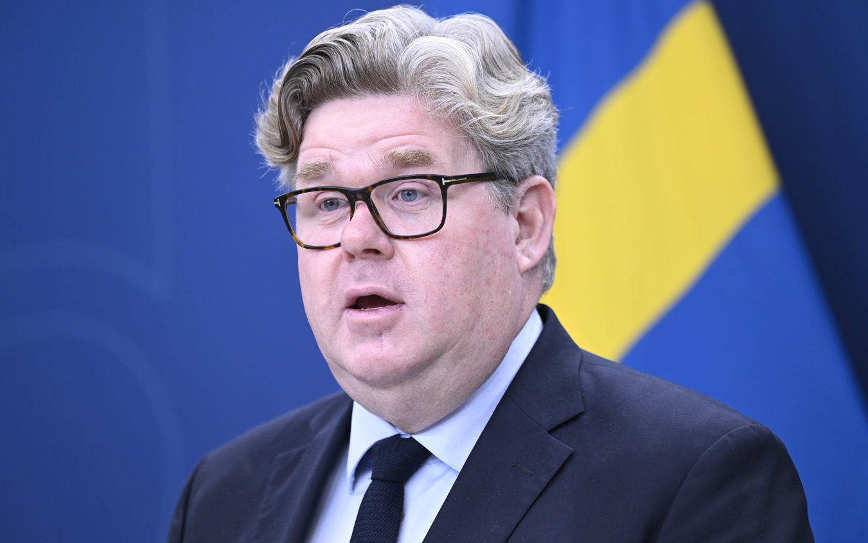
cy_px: 268
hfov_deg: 10.2
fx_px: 4850
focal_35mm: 205
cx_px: 434
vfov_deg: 6.4
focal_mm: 200
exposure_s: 1/320
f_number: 3.2
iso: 1600
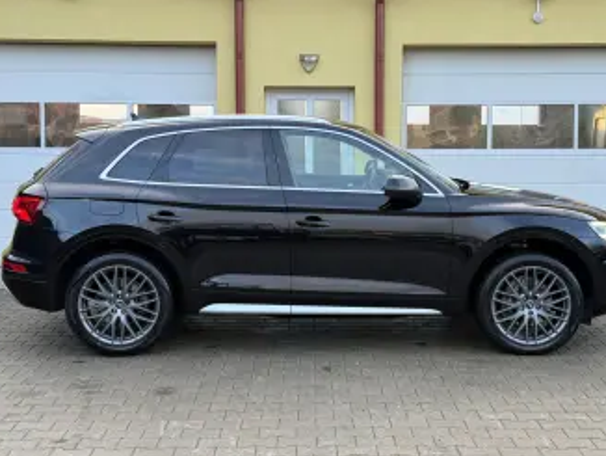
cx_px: 318
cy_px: 218
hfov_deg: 36.1
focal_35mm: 53
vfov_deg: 27.6
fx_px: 929
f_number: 1.78
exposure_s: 1/121
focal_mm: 6.76
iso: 64
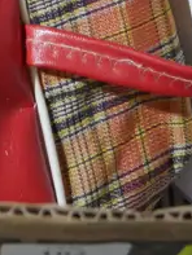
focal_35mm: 166
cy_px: -333
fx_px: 1226
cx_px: -63
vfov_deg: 10.4
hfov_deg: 8.8
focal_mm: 16
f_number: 3.6
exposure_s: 1/60
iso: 1000
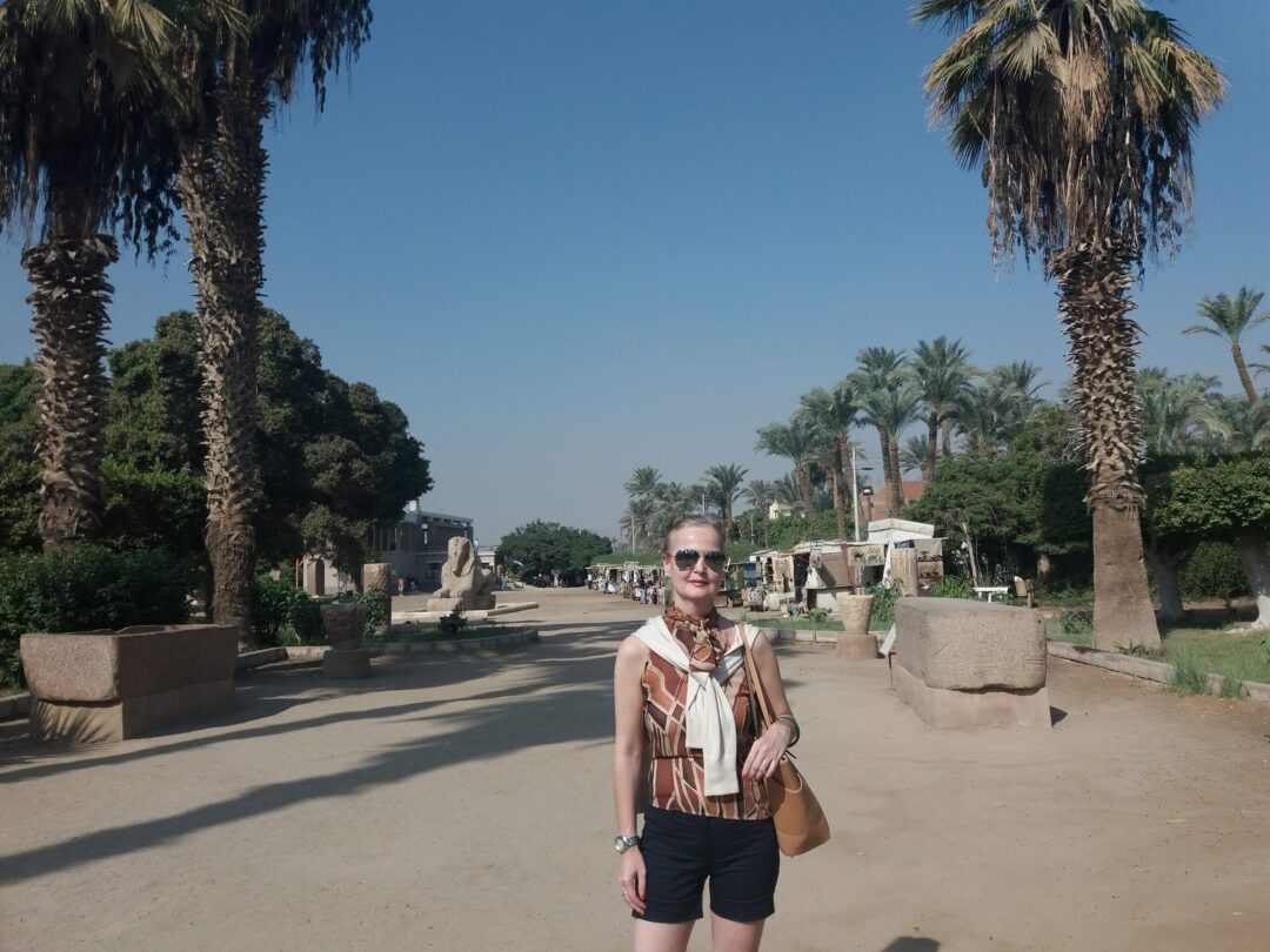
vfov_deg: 49.7
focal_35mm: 28
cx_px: 635
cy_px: 476
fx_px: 1027
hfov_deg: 63.4
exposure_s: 1/2532
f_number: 1.9
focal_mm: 3.7
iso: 64
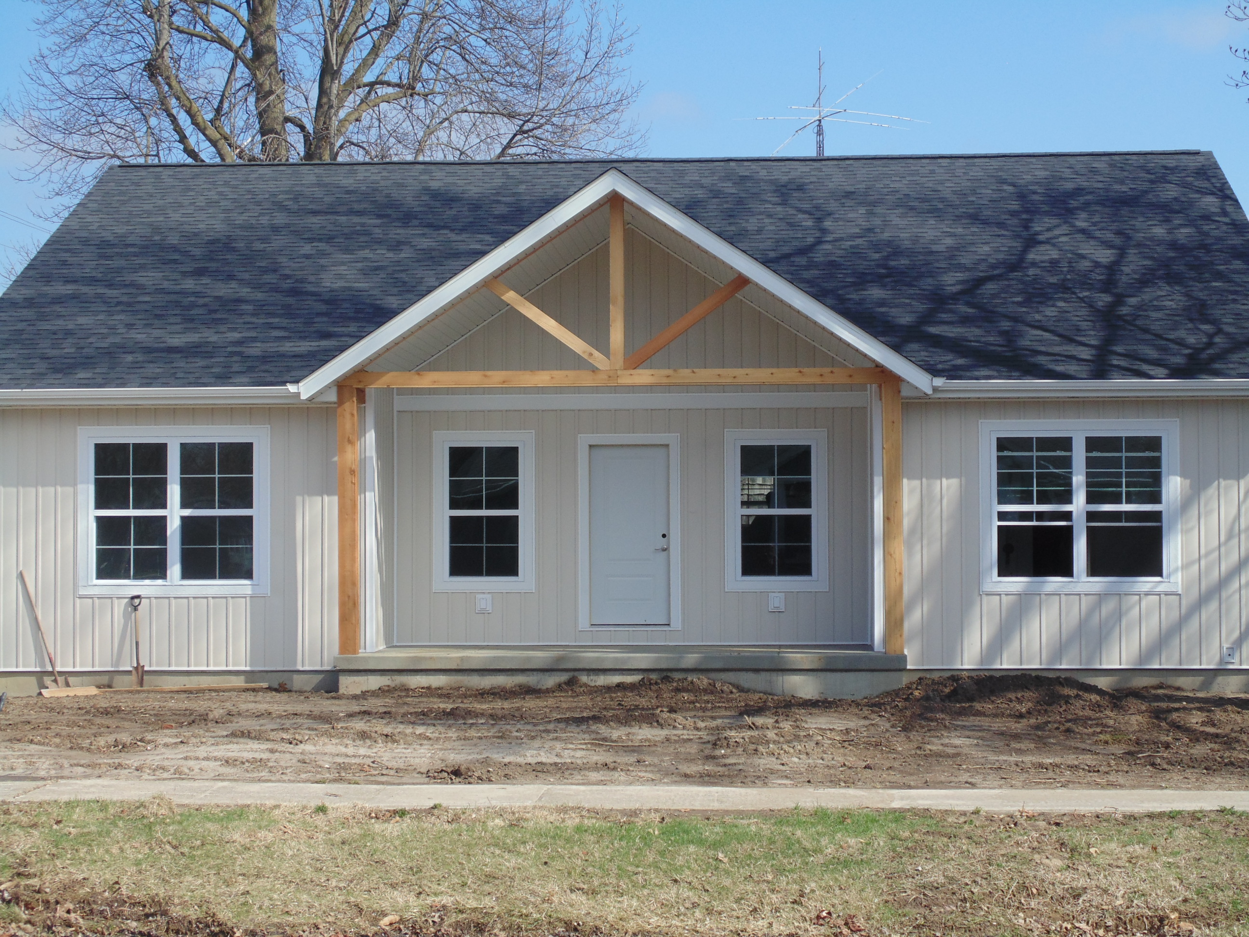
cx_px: 624
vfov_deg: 22.6
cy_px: 468
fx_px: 2345
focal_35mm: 65
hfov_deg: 29.8
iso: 80
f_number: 4.1
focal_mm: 11.7
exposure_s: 1/640
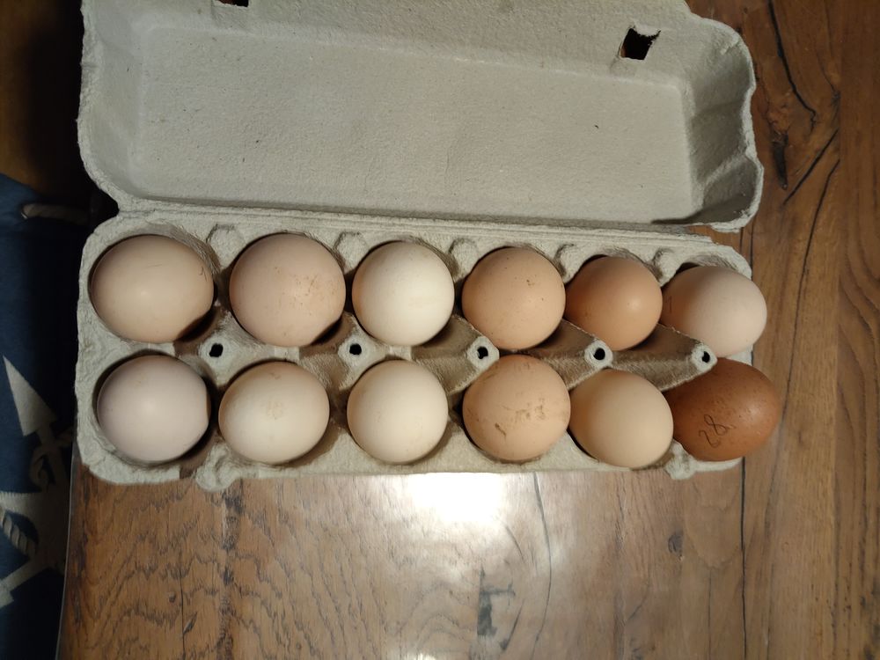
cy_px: 330
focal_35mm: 25
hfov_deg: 69.4
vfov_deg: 54.9
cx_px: 440
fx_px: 636
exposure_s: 1/20
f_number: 1.8
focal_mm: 4.15
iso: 543
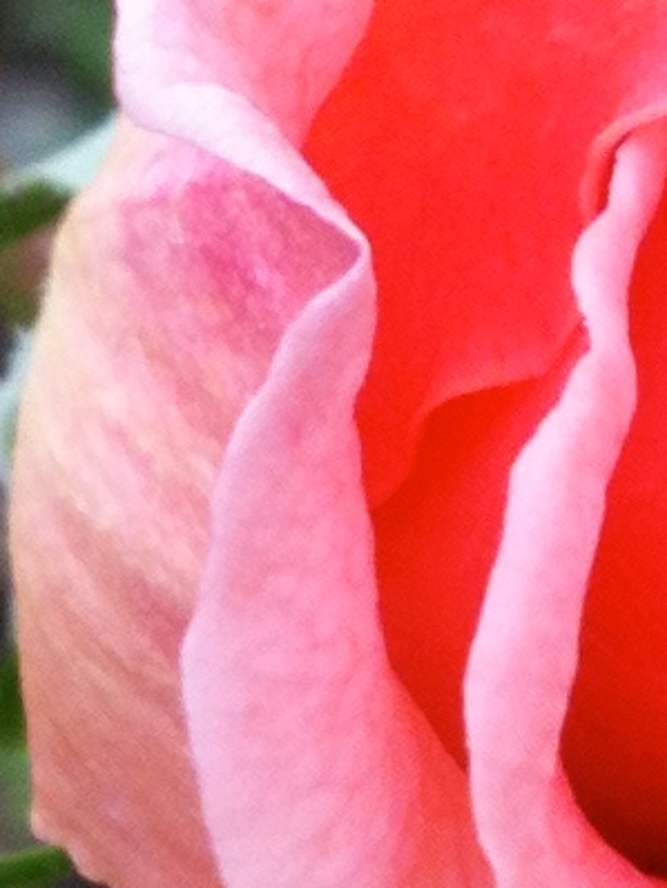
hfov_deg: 8.1
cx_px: 997
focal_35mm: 180
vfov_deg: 10.9
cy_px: 192
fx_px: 4620
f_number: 2.8
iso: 64
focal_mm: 3.85
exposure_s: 1/20
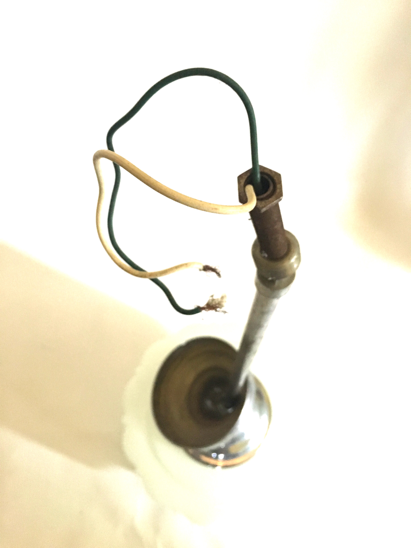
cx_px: 206
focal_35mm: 29
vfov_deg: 61.7
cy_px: 274
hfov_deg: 48.2
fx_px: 459
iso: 250
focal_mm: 4.15
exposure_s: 1/30
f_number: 2.2
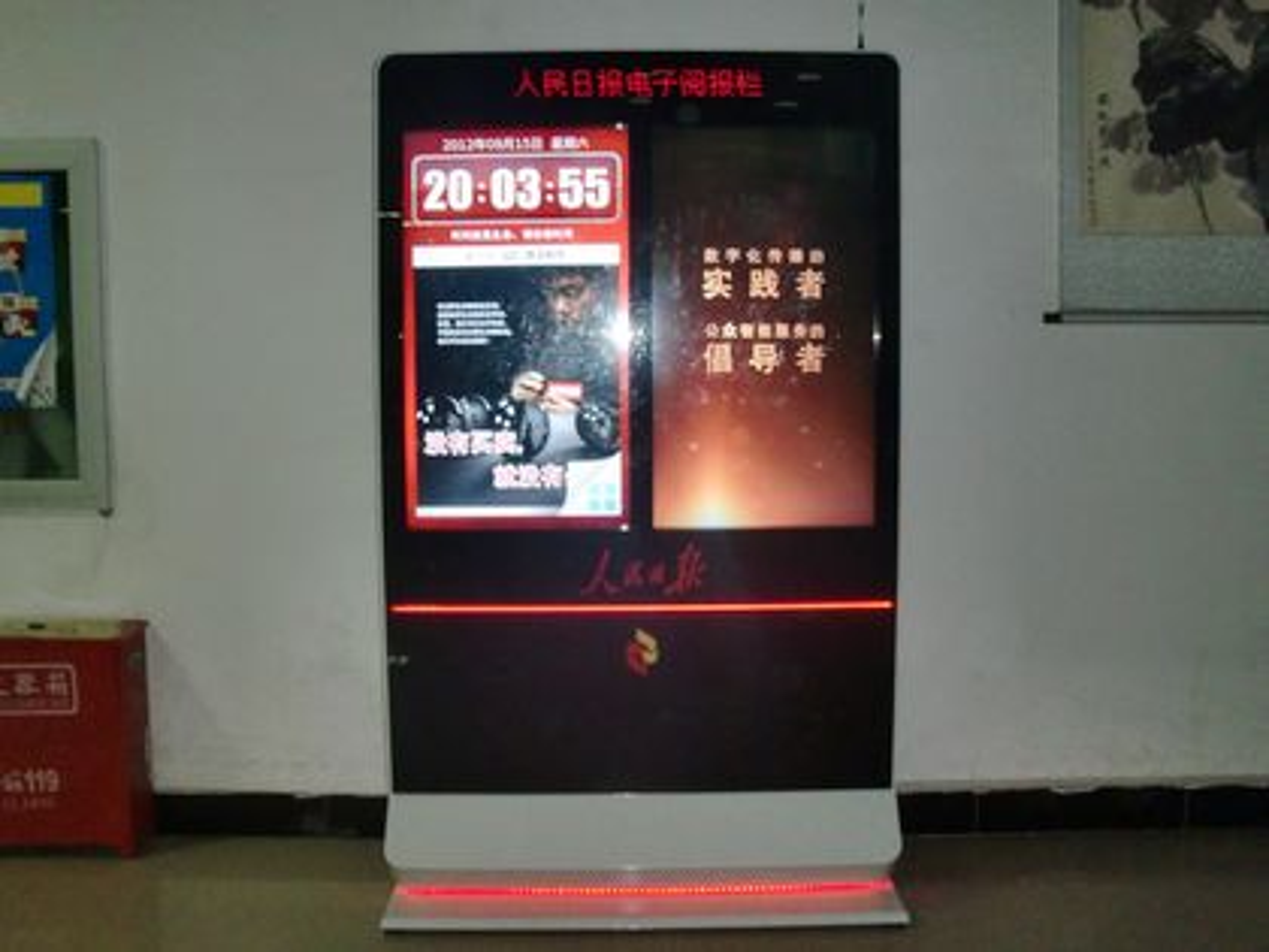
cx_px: 634
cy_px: 476
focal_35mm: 38
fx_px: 1393
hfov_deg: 49.0
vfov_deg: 37.7
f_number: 3.9
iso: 250
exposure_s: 1/30
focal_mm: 6.66
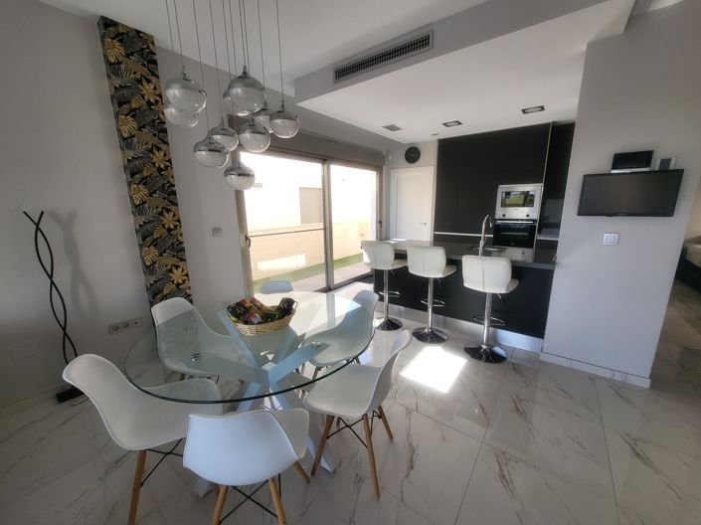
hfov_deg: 106.2
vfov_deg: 89.9
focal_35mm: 13
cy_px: 262
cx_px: 350
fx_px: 263
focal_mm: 1.74
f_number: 2.2
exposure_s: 1/100
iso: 32
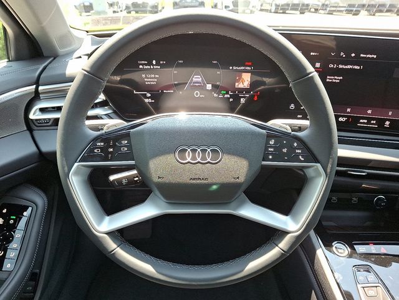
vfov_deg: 54.9
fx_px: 288
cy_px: 150
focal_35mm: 25
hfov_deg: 69.4
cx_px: 200
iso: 52
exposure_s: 1/120
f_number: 1.8
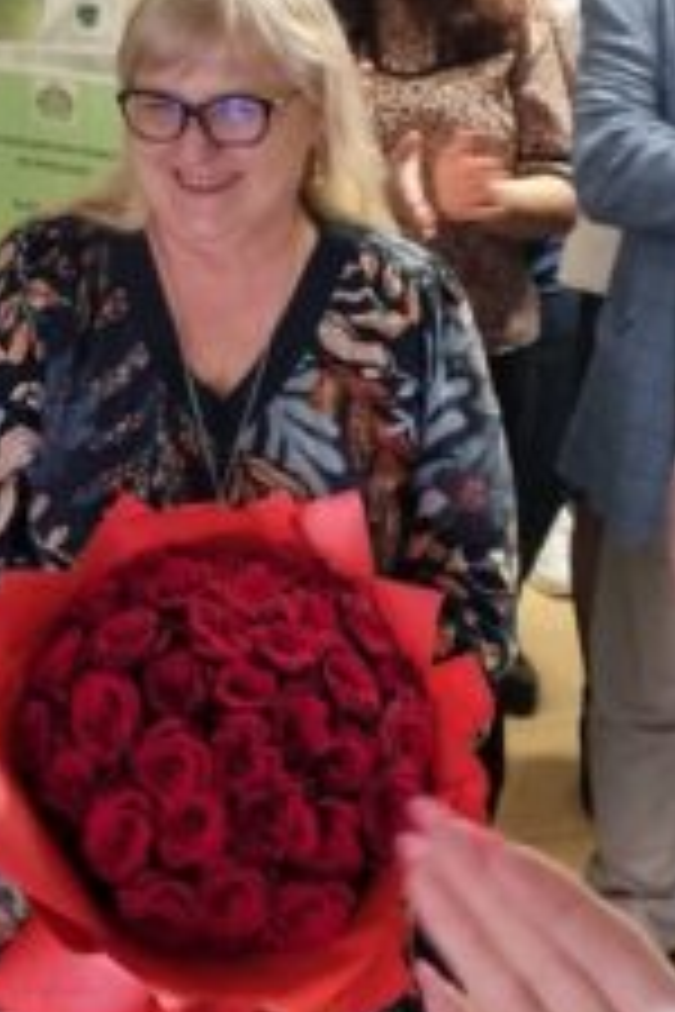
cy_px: 202
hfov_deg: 18.7
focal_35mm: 72
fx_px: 2025
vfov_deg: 27.5
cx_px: 126
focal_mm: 5.4
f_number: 1.8
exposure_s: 1/50
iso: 640
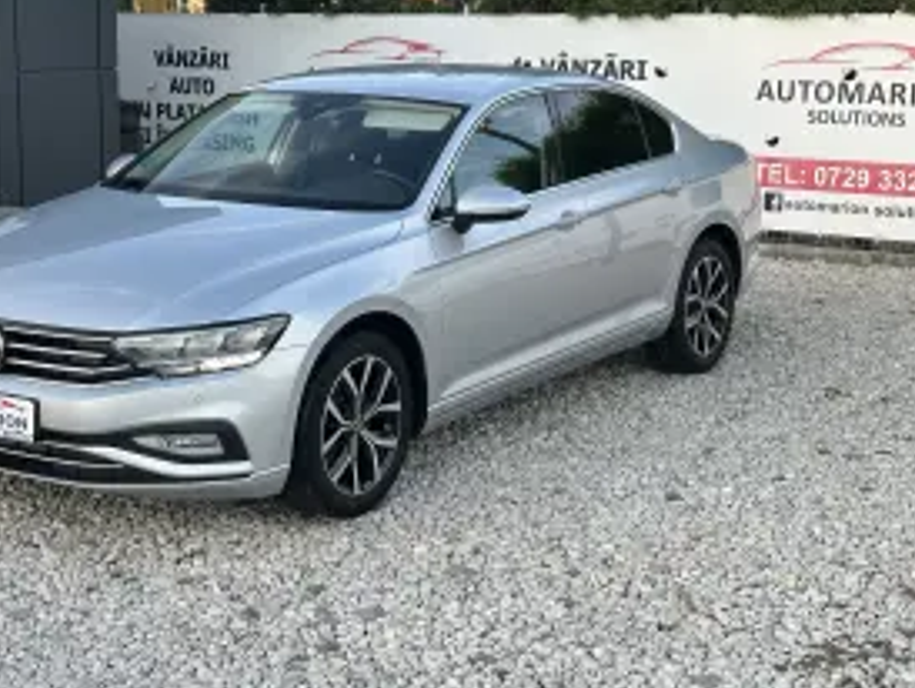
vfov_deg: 23.3
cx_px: 387
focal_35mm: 63
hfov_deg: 30.7
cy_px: 250
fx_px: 1667
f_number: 1.78
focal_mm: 6.86
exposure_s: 1/318
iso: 64
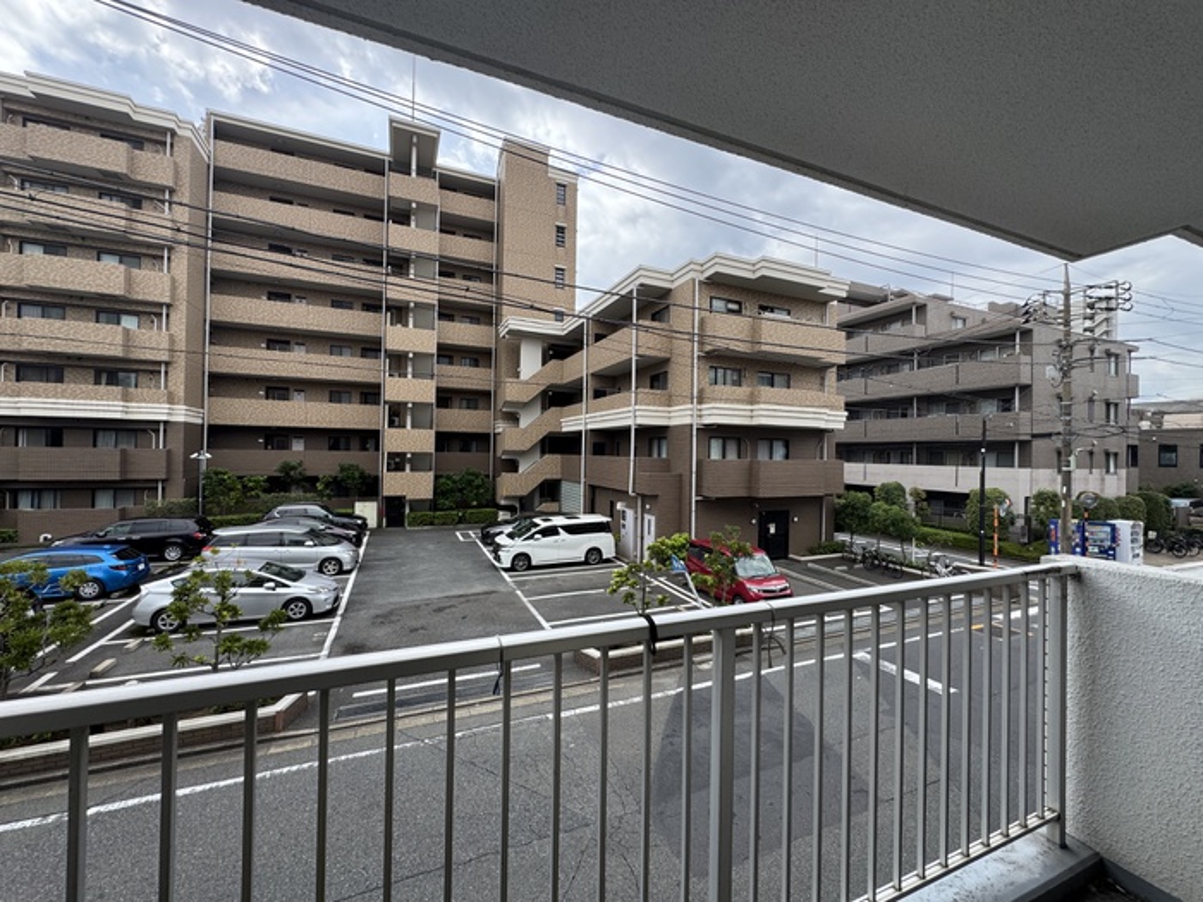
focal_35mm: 14
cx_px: 602
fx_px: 487
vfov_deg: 85.7
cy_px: 451
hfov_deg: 102.1
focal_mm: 2.22
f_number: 2.2
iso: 40
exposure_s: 1/578
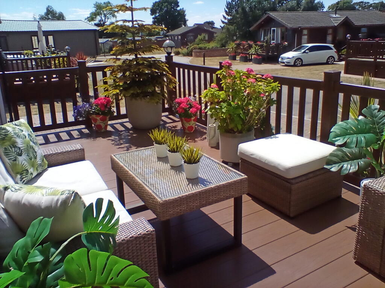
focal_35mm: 31
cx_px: 192
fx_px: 345
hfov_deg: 58.4
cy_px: 144
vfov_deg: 45.4
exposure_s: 1/1704
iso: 102
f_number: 2.4
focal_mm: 2.38
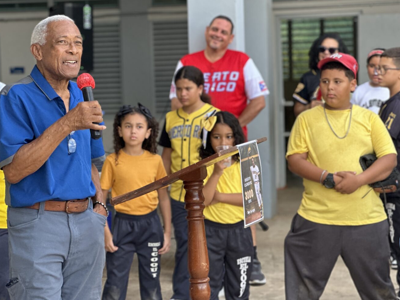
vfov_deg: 16.4
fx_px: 1040
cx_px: 171
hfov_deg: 21.8
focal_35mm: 90
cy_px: 135
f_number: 2.8
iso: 80
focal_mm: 9
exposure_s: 1/121
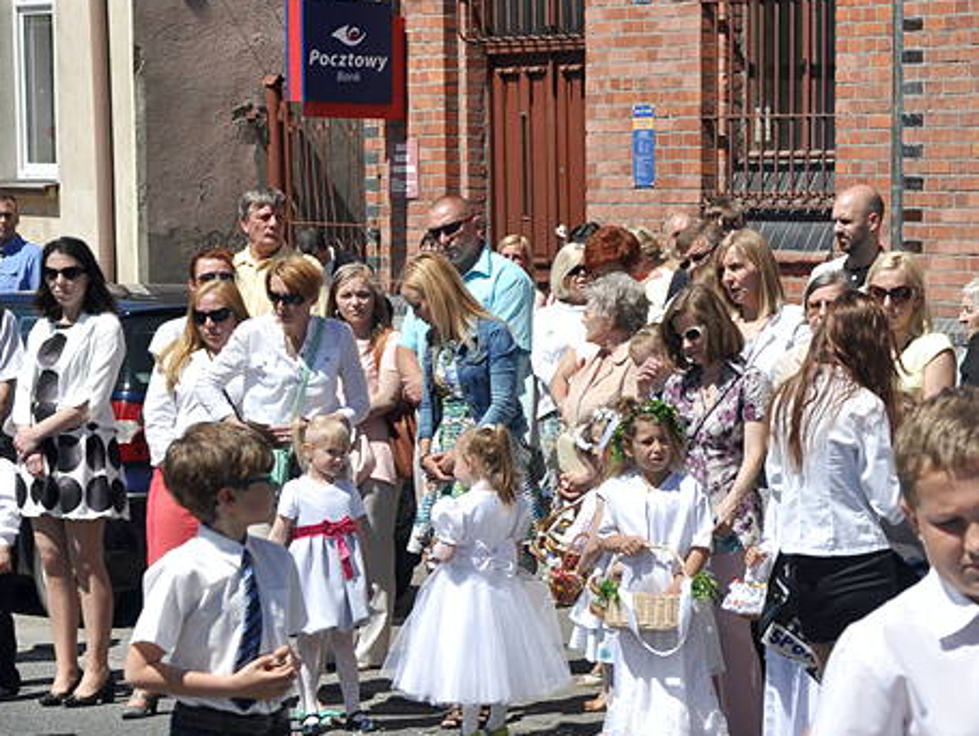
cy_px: 511
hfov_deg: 12.6
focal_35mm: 156
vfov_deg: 9.5
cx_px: 820
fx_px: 4415
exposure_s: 1/1600
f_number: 10
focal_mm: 58
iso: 400
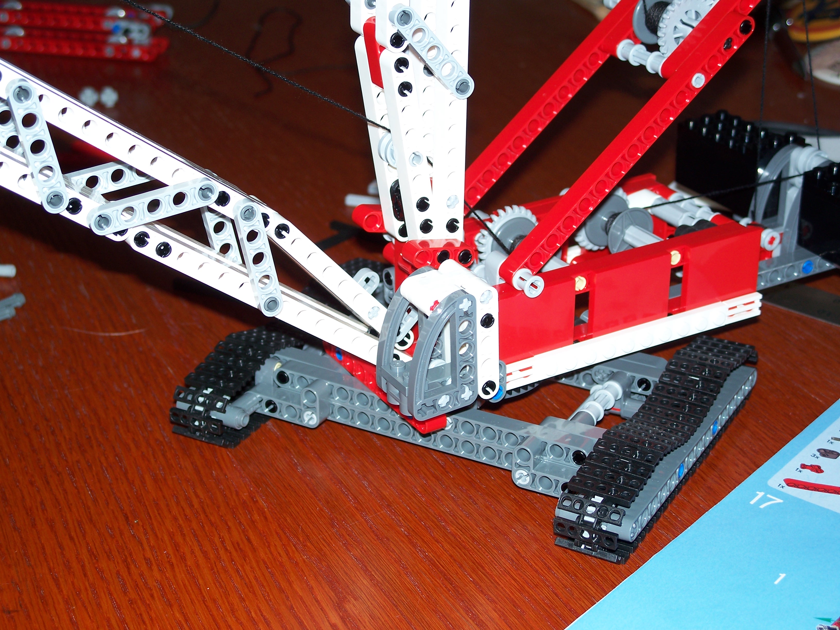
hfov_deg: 27.8
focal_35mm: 70
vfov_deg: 21.0
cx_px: 420
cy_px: 315
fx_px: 1699
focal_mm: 14.7
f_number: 3.2
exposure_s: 1/100
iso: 80
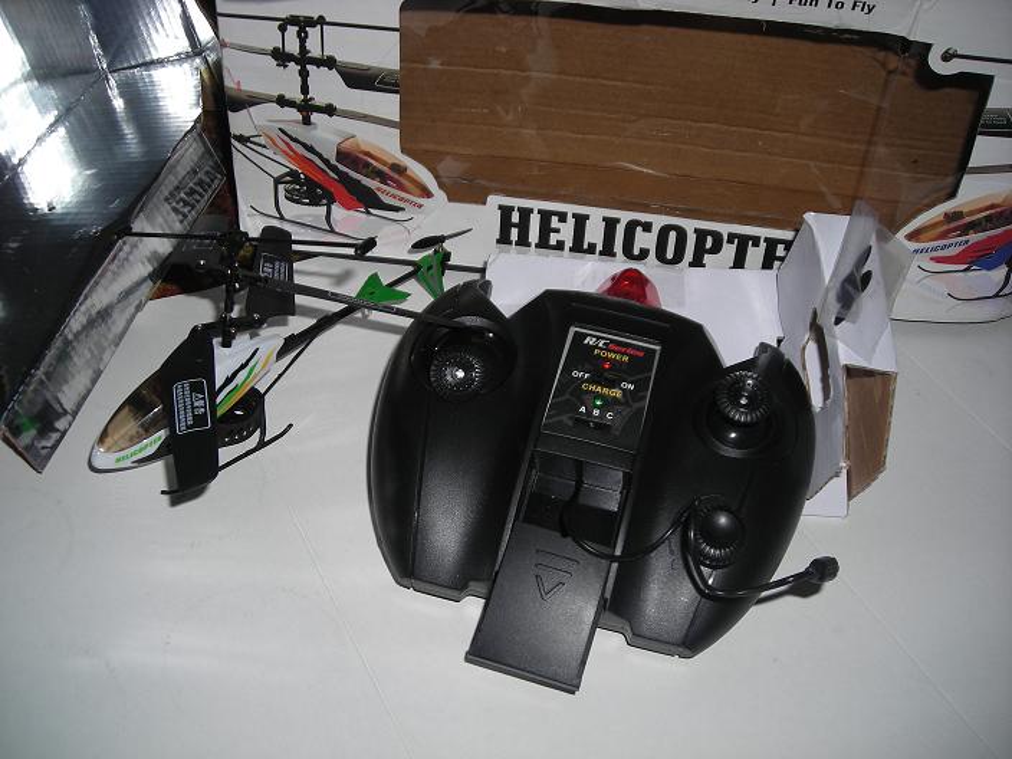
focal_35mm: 38
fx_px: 1111
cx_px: 506
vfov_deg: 37.7
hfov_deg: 49.0
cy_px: 380
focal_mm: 6.3
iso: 50
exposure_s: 1/60
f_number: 3.2
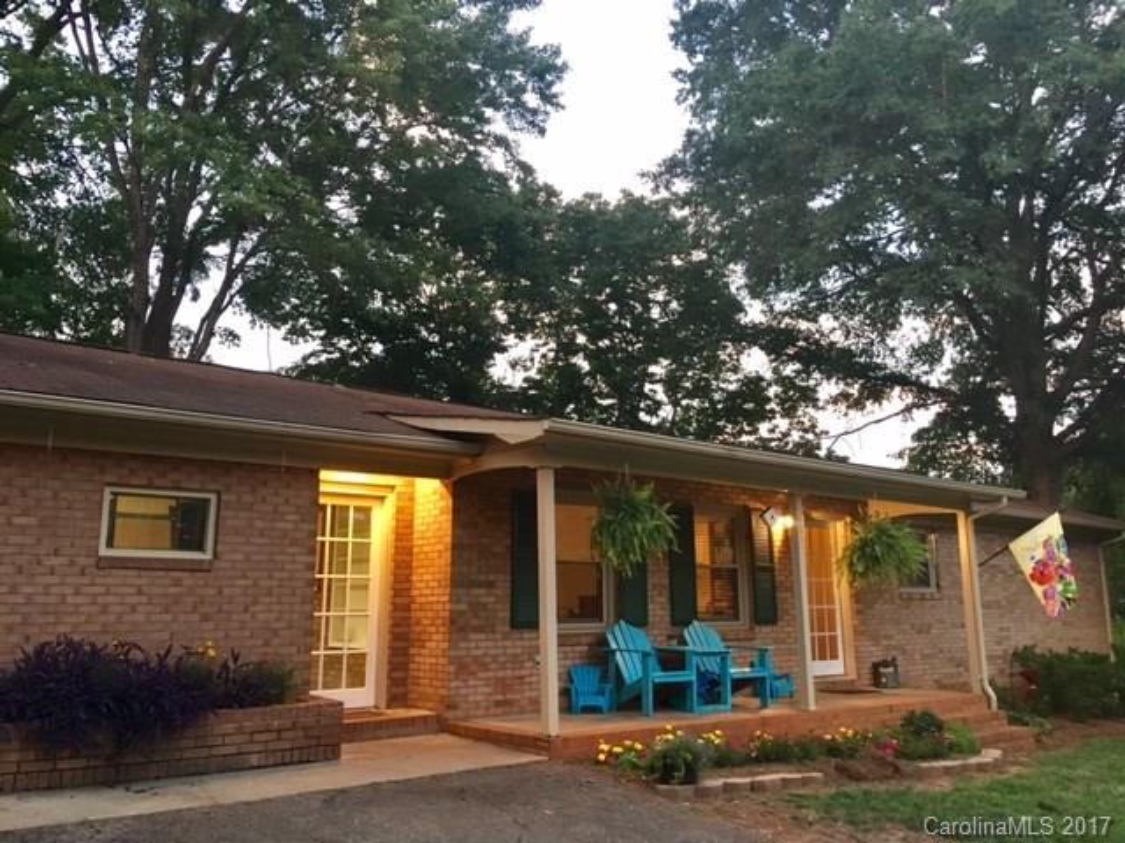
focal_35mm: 29
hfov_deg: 61.7
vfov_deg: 48.2
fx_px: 942
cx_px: 562
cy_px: 422
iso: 125
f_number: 2.2
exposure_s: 1/30
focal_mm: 4.15
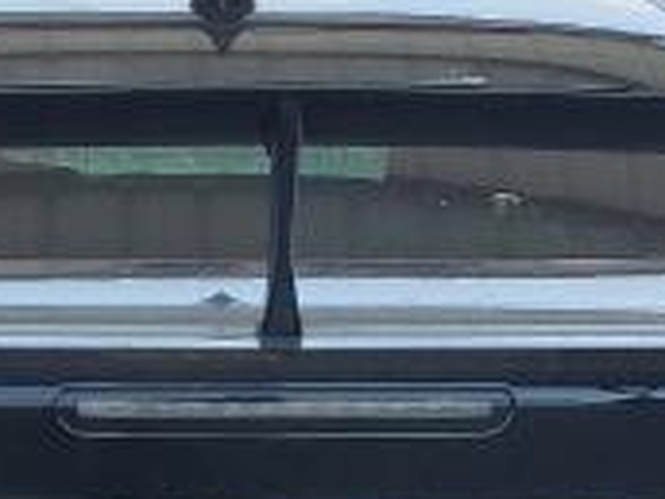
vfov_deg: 11.8
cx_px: 224
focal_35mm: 121
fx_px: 2325
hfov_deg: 16.2
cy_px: 716
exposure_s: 1/1000
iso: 50
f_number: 1.5
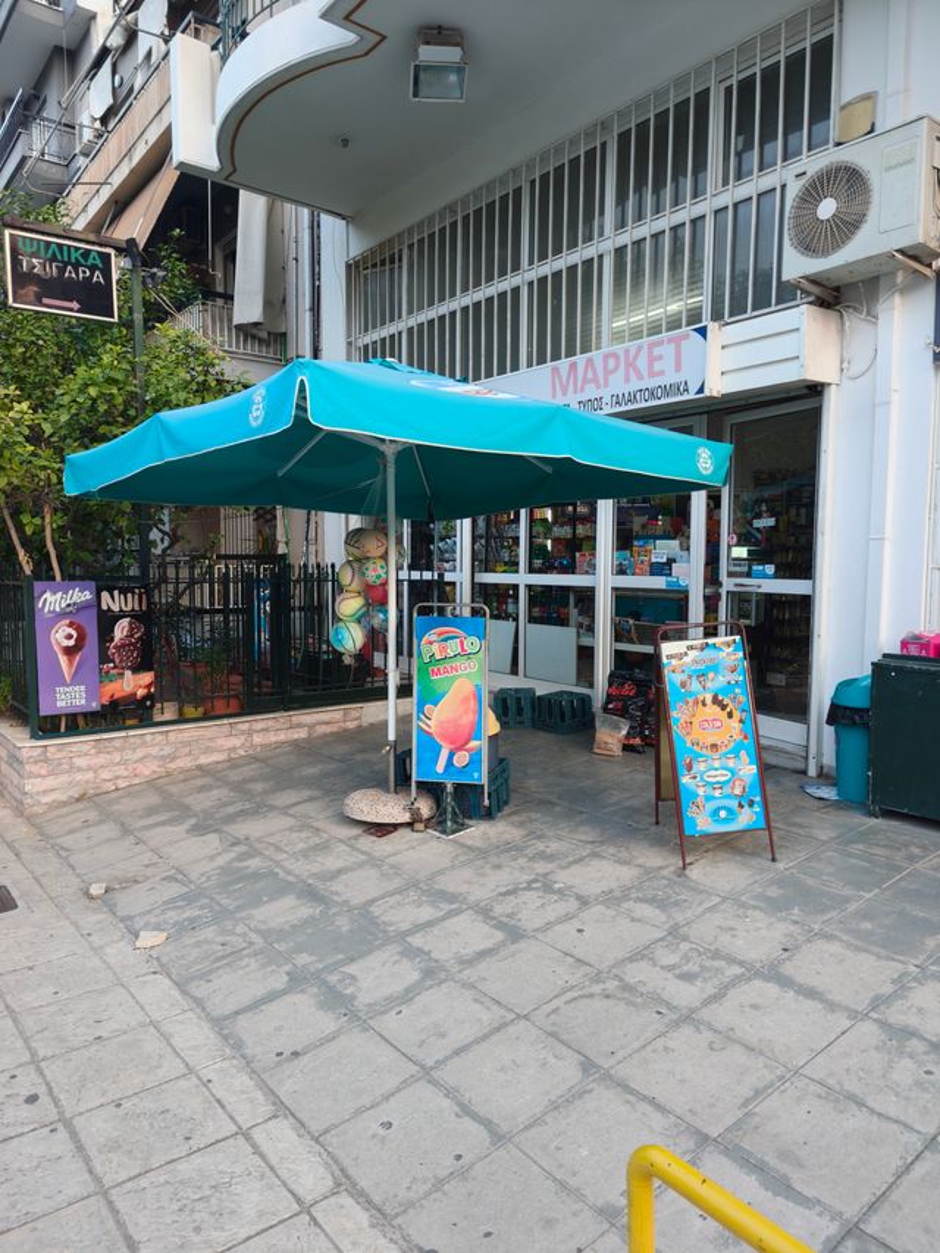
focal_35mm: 23
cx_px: 470
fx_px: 833
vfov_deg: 73.9
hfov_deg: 58.9
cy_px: 626
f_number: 1.6
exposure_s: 1/200
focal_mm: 6.06
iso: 160
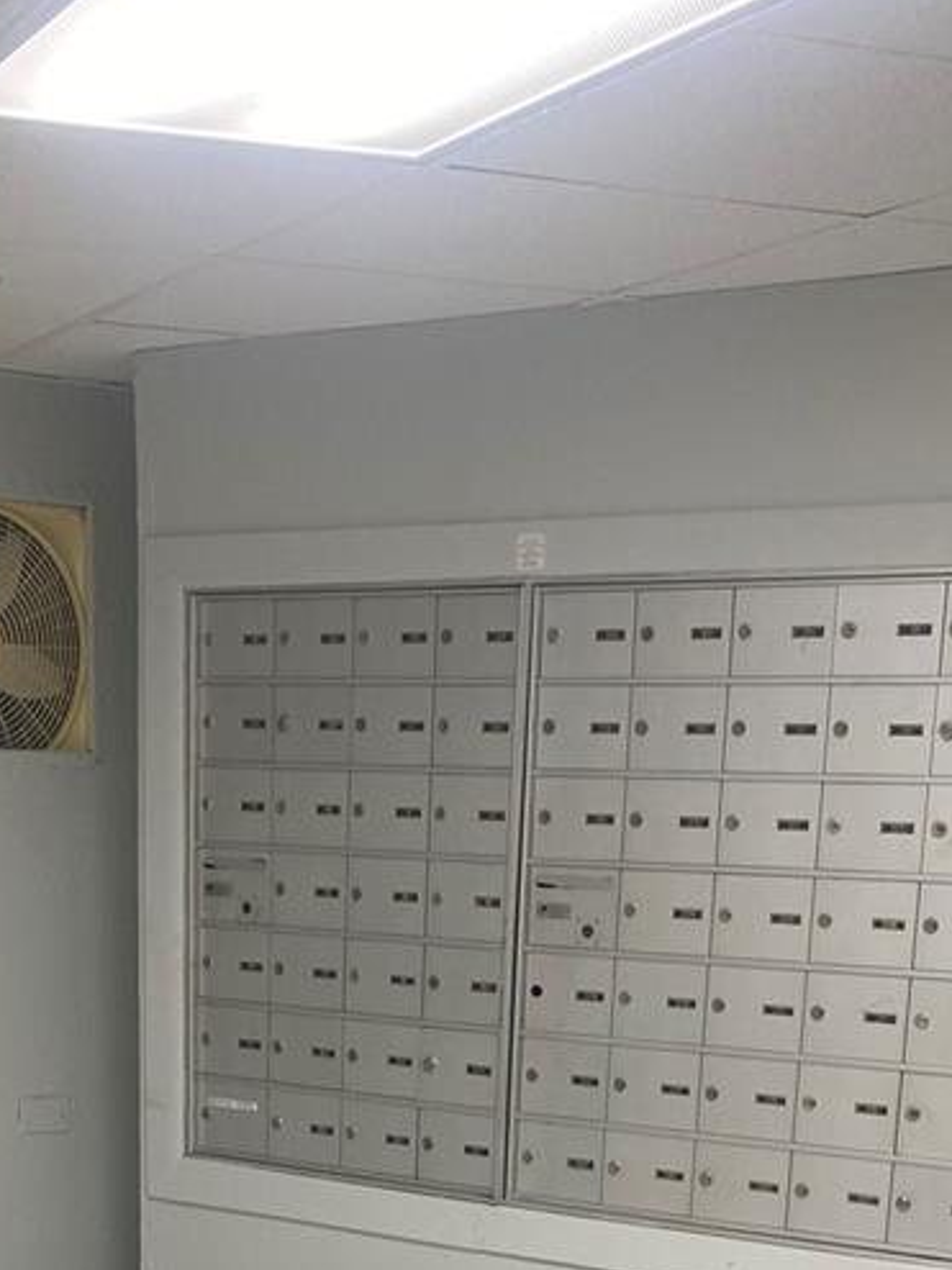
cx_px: 264
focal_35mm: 63
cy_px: 1427
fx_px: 2311
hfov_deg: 23.1
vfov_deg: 27.8
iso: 64
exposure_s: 1/60
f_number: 1.8
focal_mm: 4.25
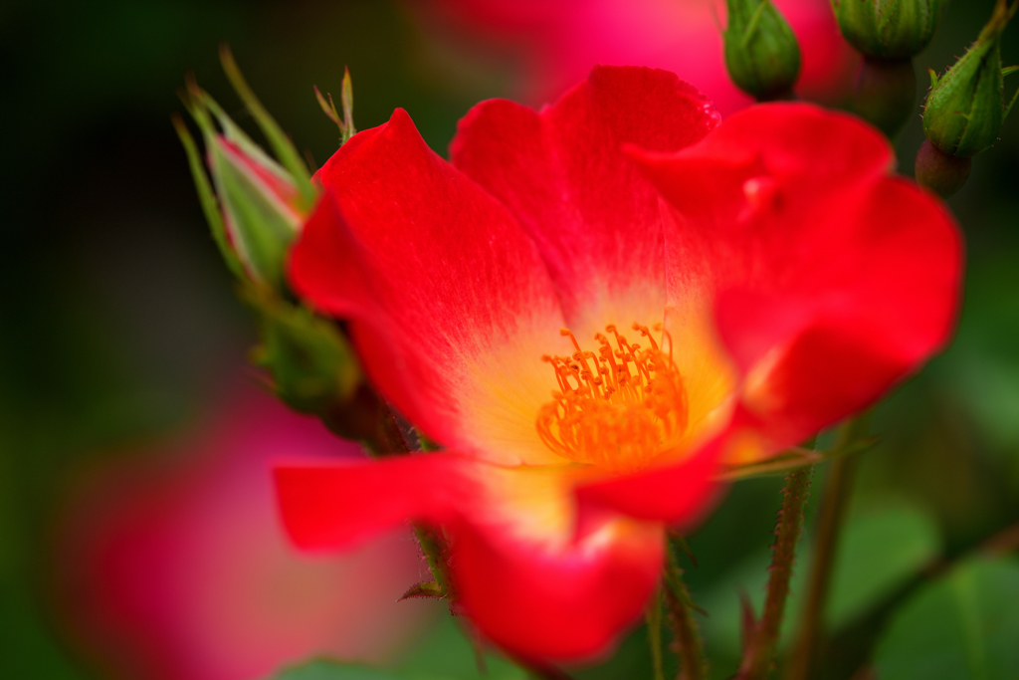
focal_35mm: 90
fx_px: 2548
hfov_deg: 22.6
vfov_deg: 15.2
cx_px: 510
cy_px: 340
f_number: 3.8
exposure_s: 1/125
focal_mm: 90
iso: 100
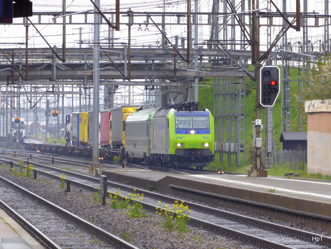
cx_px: 166
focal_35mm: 444
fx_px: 4246
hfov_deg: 4.5
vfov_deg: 3.3
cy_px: 124
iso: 400
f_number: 6
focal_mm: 71.7
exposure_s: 1/80
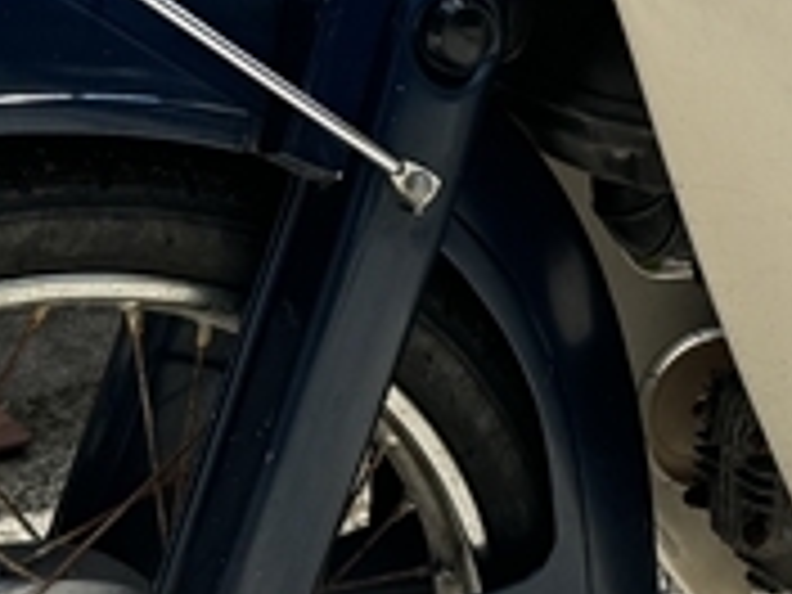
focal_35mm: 109
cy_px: 58
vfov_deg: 13.5
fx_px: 2494
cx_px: 738
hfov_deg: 17.7
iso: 80
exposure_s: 1/2252
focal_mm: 6.76
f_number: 1.78
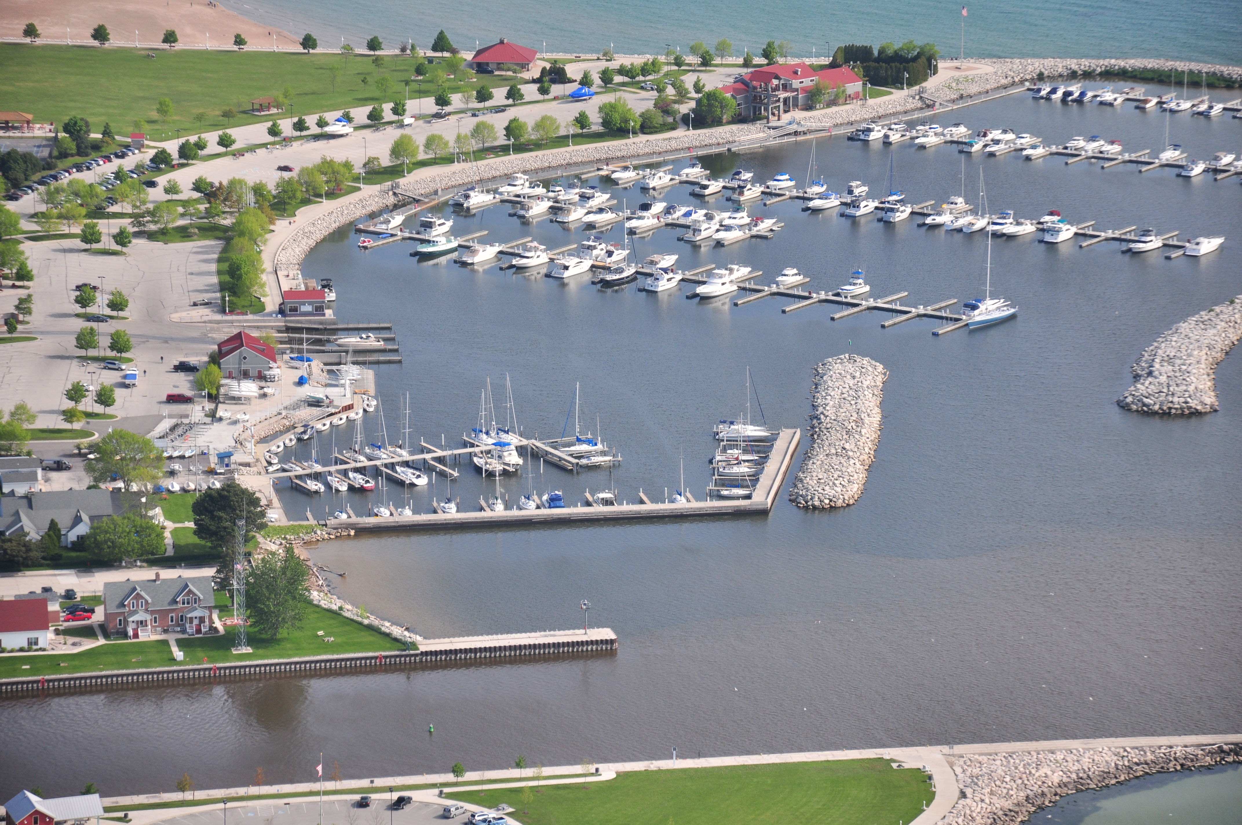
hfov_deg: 13.1
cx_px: 621
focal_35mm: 158
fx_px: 5427
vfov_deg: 8.7
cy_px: 412
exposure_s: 1/640
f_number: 6.3
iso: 200
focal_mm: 105
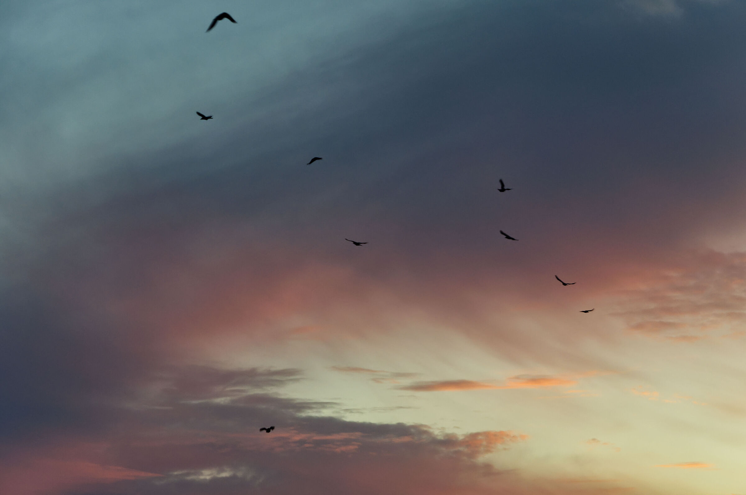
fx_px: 3723
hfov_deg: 11.4
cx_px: 373
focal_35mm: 180
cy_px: 248
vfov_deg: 7.6
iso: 800
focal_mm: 120
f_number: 9
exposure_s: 1/125
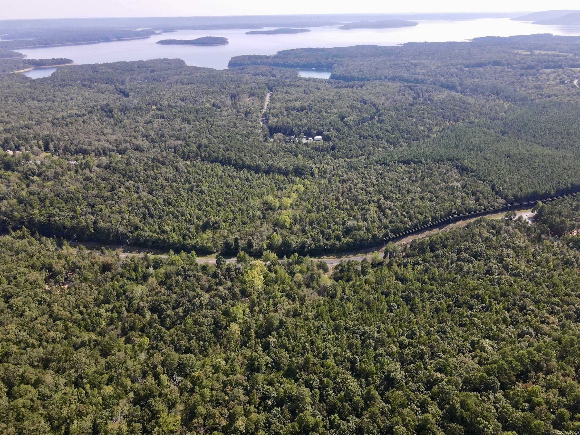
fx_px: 402
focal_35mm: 24
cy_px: 218
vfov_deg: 56.8
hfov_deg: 71.6
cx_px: 290
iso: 240
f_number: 2.8
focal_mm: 4.5
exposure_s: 1/15
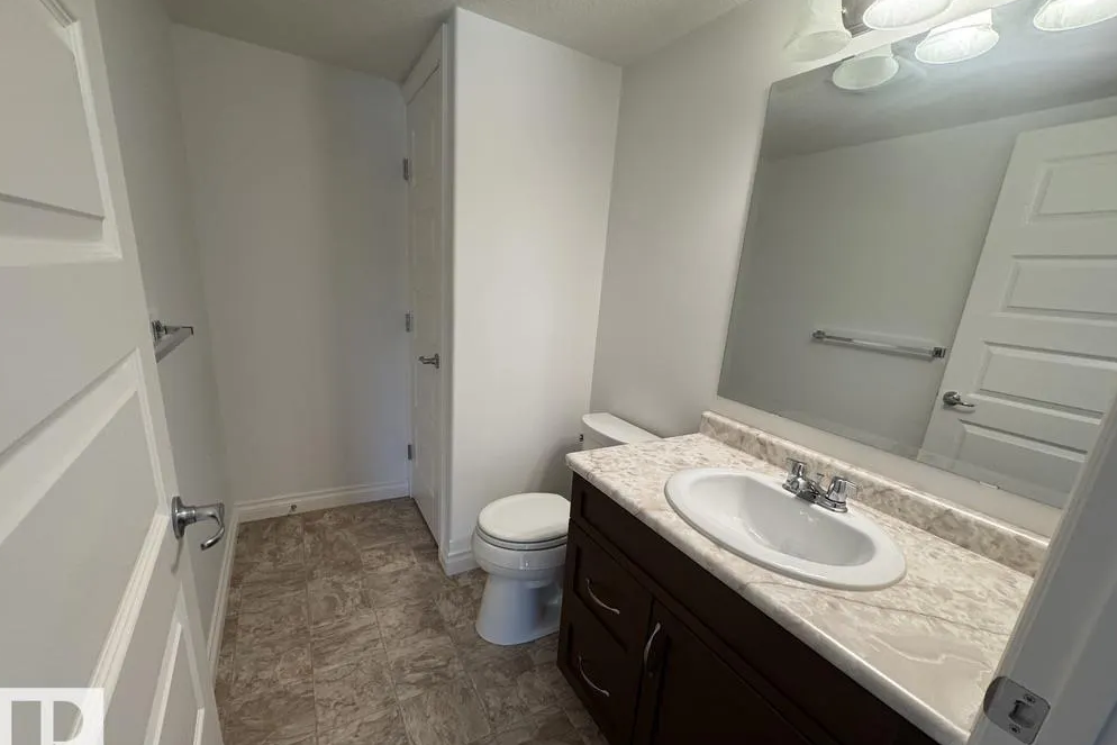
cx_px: 566
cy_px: 409
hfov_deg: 100.4
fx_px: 465
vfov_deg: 77.1
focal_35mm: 15
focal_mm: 2.22
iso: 200
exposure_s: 1/120
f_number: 2.2
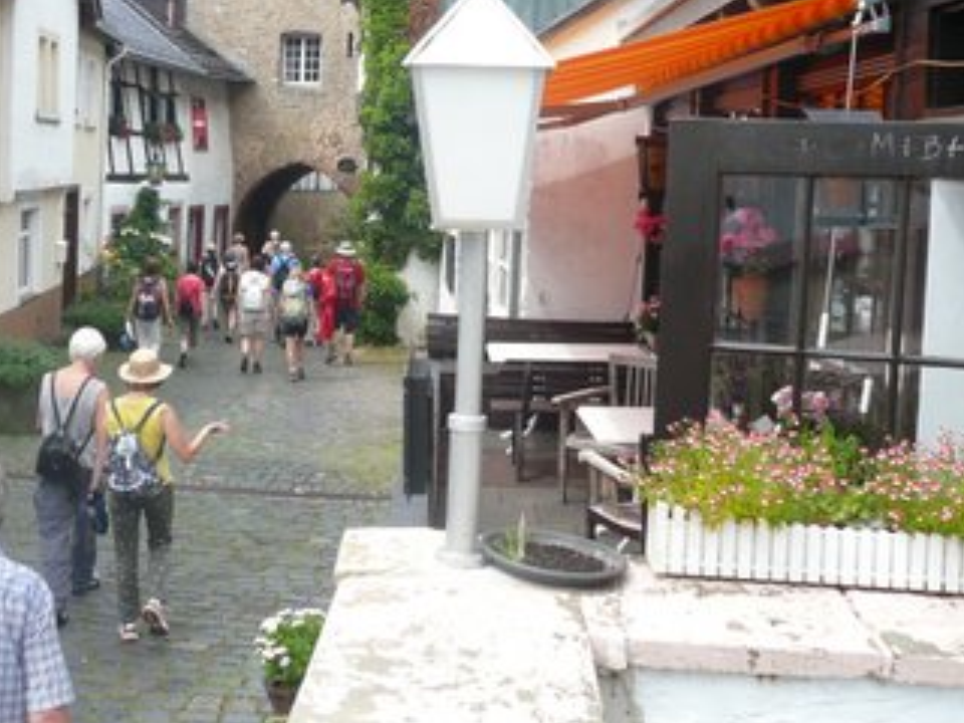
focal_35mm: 42
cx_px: 362
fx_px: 1170
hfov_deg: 44.4
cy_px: 217
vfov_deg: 33.9
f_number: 2.8
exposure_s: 1/400
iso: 100
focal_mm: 4.6
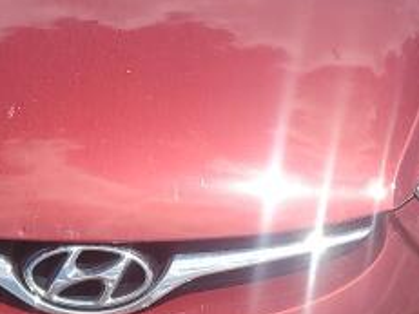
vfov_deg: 16.3
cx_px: 83
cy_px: 65
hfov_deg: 21.5
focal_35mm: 90
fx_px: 1089
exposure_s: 1/5000
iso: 50
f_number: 1.5
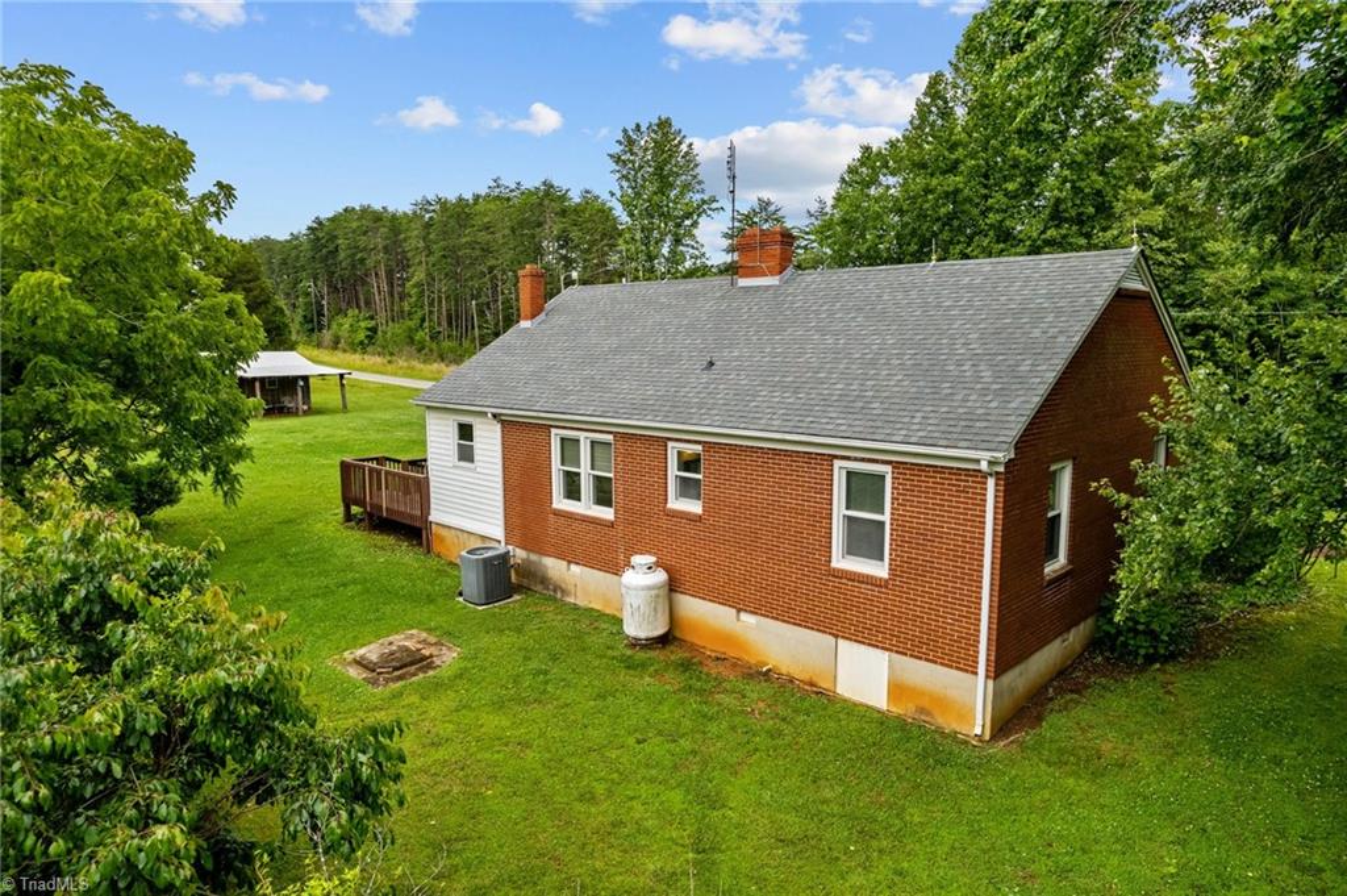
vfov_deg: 57.1
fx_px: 822
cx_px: 674
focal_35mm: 22
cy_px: 448
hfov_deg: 78.6
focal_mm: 8.38
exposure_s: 1/100
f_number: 2.8
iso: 100
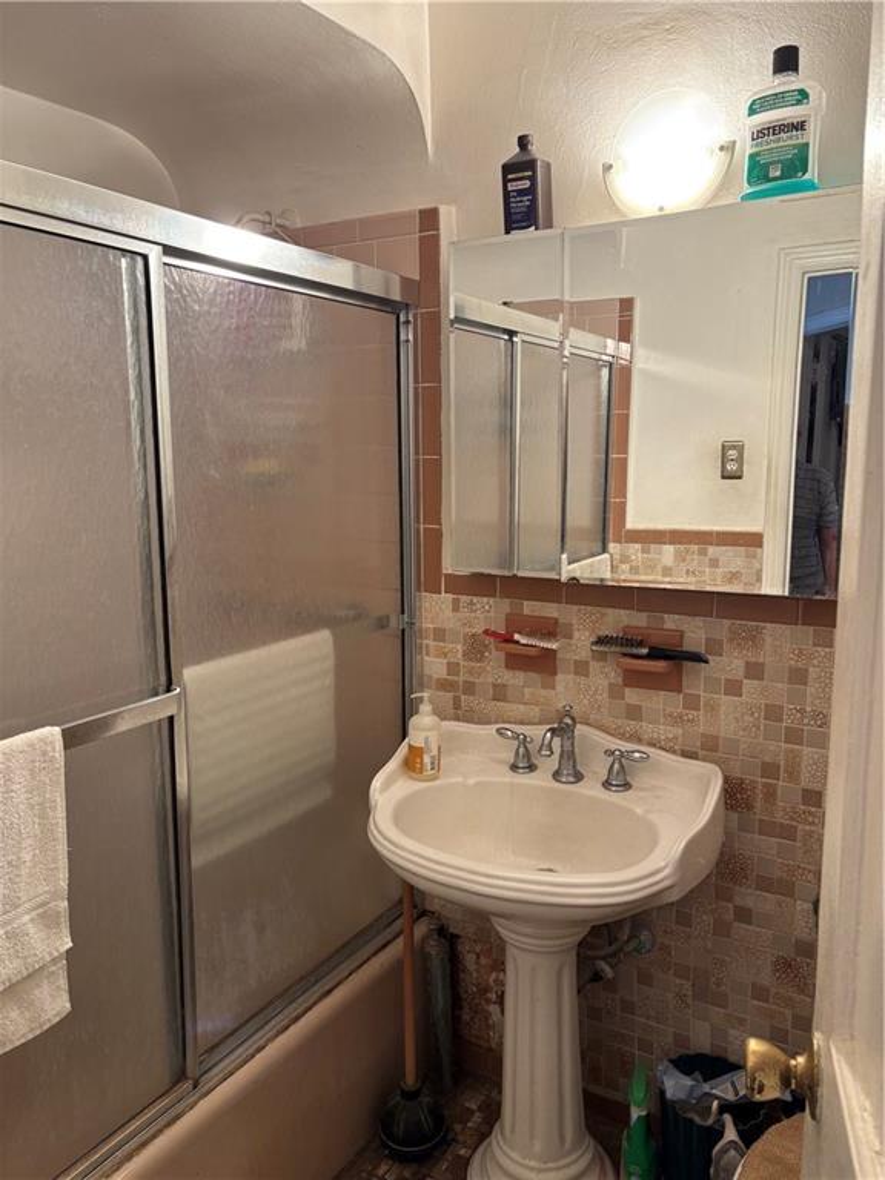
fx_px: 886
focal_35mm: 26
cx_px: 442
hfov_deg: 53.1
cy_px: 590
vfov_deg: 67.3
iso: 80
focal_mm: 5.96
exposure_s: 1/60
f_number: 1.6
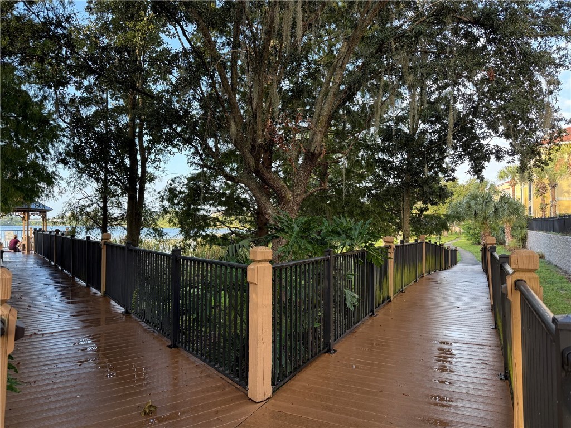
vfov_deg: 56.8
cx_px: 286
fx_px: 396
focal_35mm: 24
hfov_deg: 71.6
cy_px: 214
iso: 125
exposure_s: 1/233
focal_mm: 6.76
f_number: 1.78
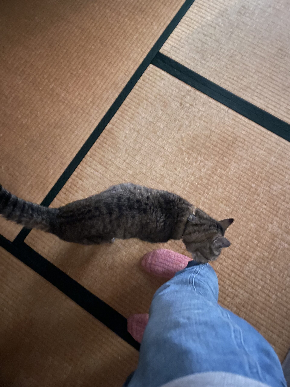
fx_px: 290
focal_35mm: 26
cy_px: 194
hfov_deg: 53.1
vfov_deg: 67.3
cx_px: 145
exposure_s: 1/4
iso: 640
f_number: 1.6
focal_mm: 4.2
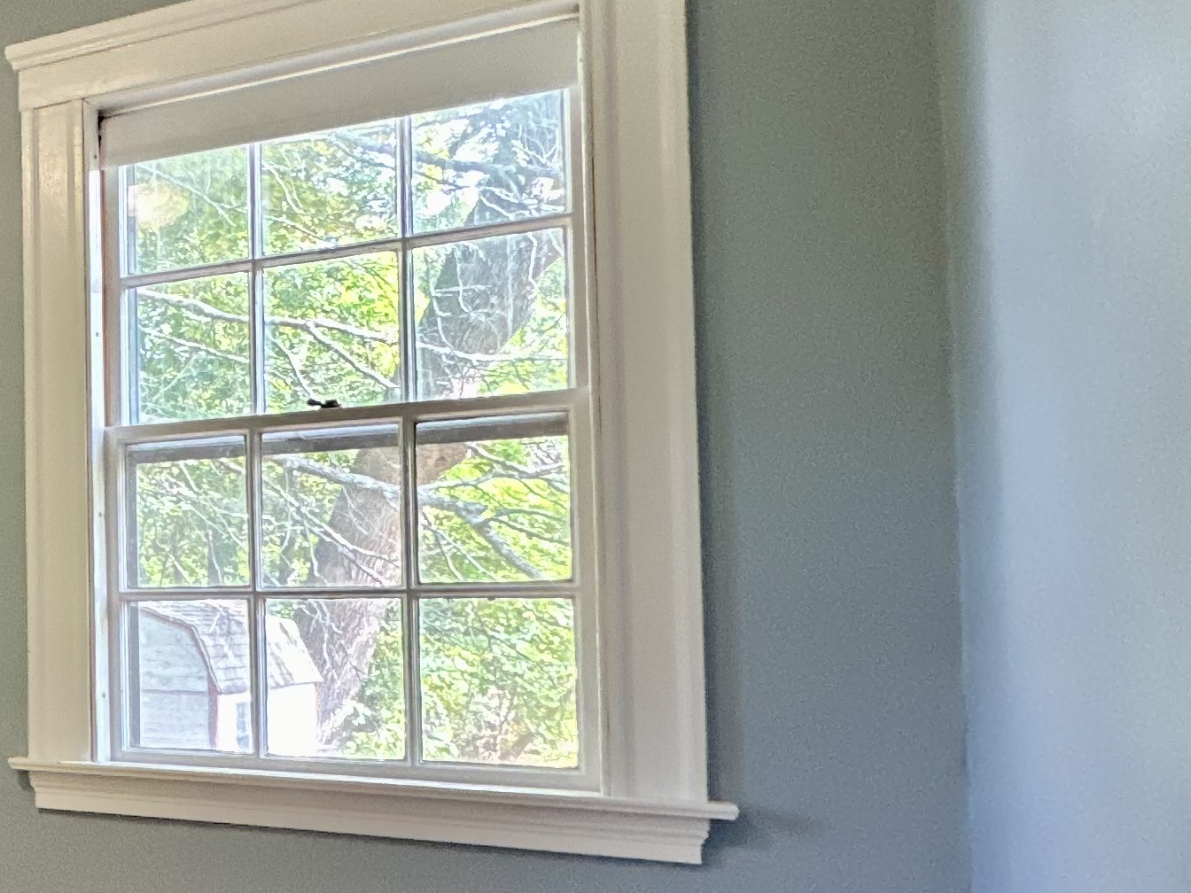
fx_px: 1445
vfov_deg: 34.1
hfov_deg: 28.7
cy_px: 576
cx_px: -594
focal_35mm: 42
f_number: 2.2
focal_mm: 2.22
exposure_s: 1/60
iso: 320
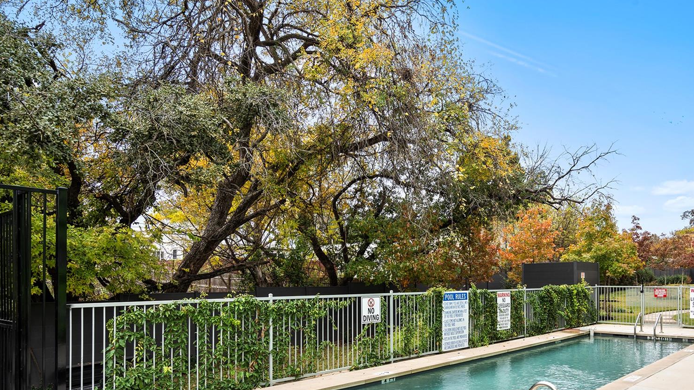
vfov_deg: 43.4
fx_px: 478
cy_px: 277
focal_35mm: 26
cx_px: 443
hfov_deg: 70.5
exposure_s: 1/15
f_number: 8
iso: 125
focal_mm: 18
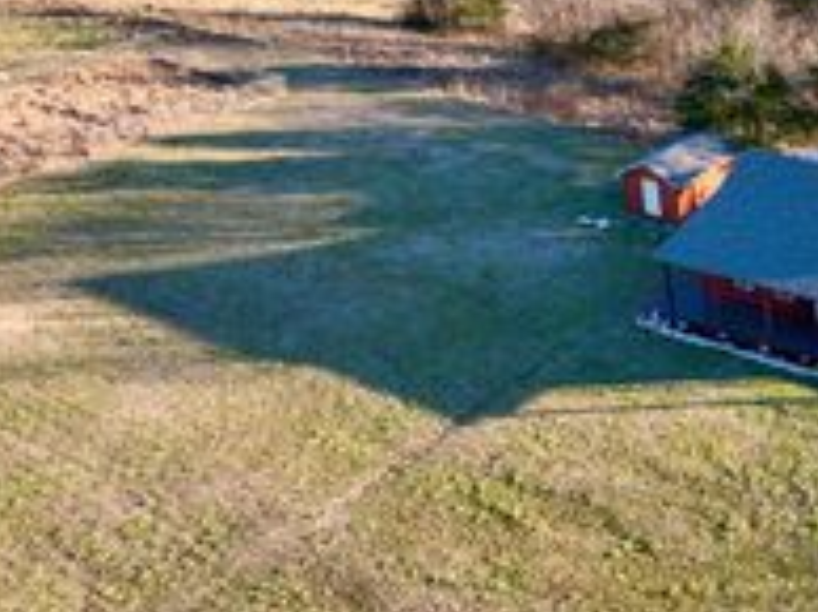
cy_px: 190
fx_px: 1463
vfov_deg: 23.5
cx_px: 999
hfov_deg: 27.3
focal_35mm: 62
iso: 300
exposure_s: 1/200
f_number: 2.8
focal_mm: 12.29
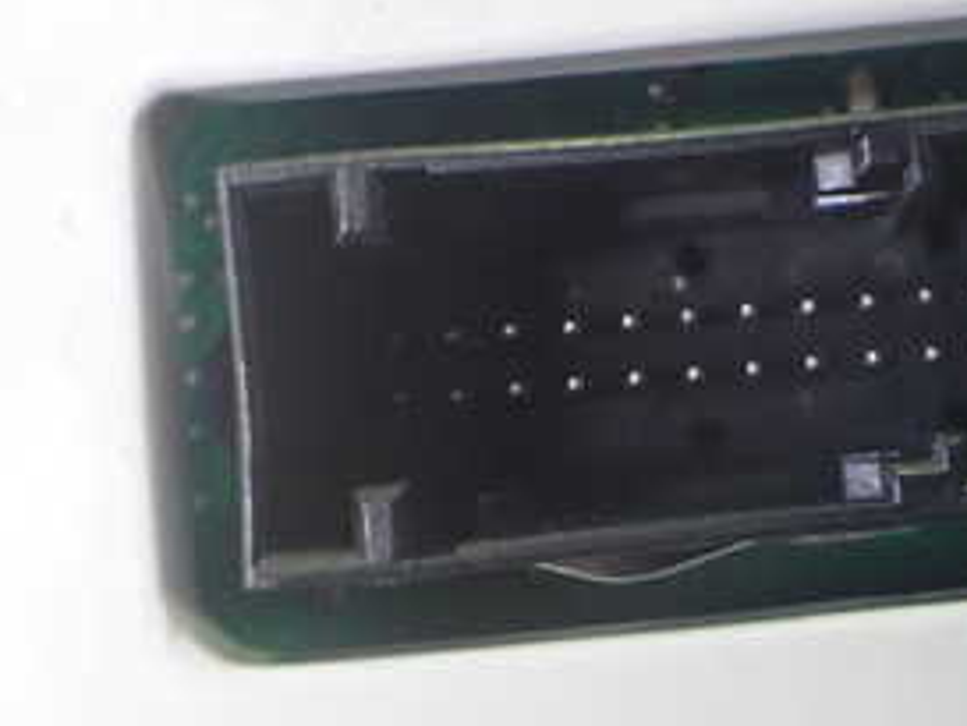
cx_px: 776
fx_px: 1845
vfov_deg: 22.2
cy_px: 251
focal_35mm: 66
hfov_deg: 28.7
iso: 800
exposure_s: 1/100
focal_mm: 5.4
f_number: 2.3
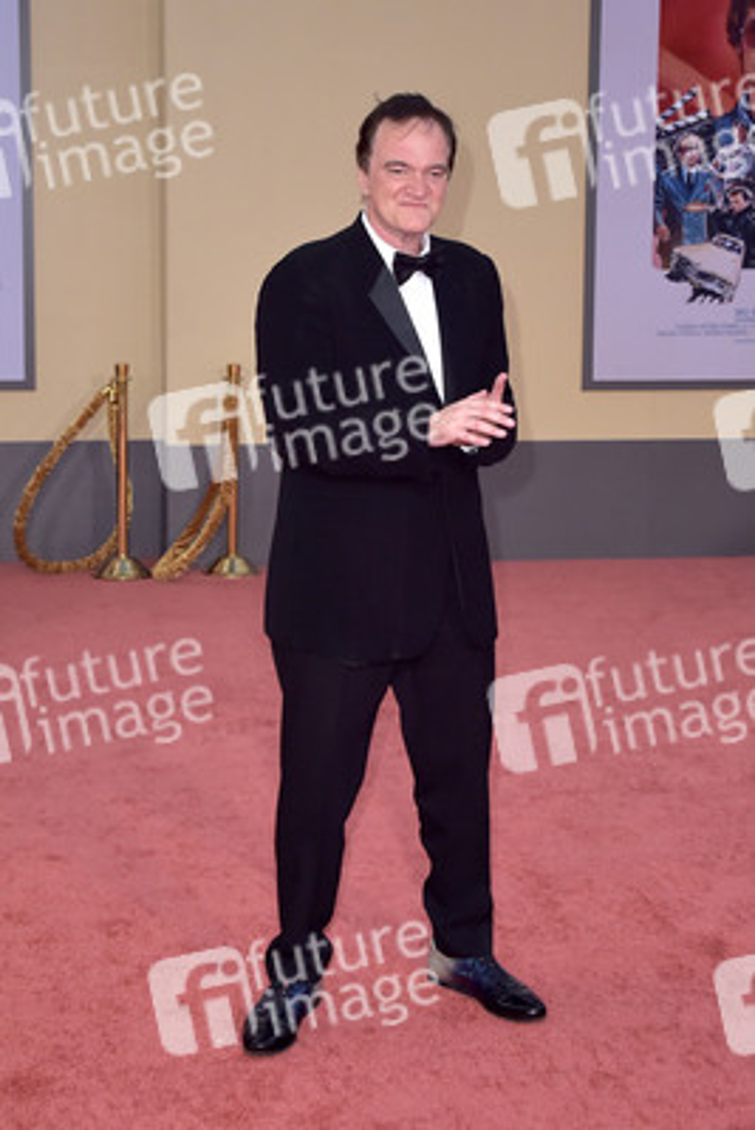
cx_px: 378
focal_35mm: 45
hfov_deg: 29.9
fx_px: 1414
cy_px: 565
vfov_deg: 43.6
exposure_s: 1/250
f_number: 7.1
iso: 800
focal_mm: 45
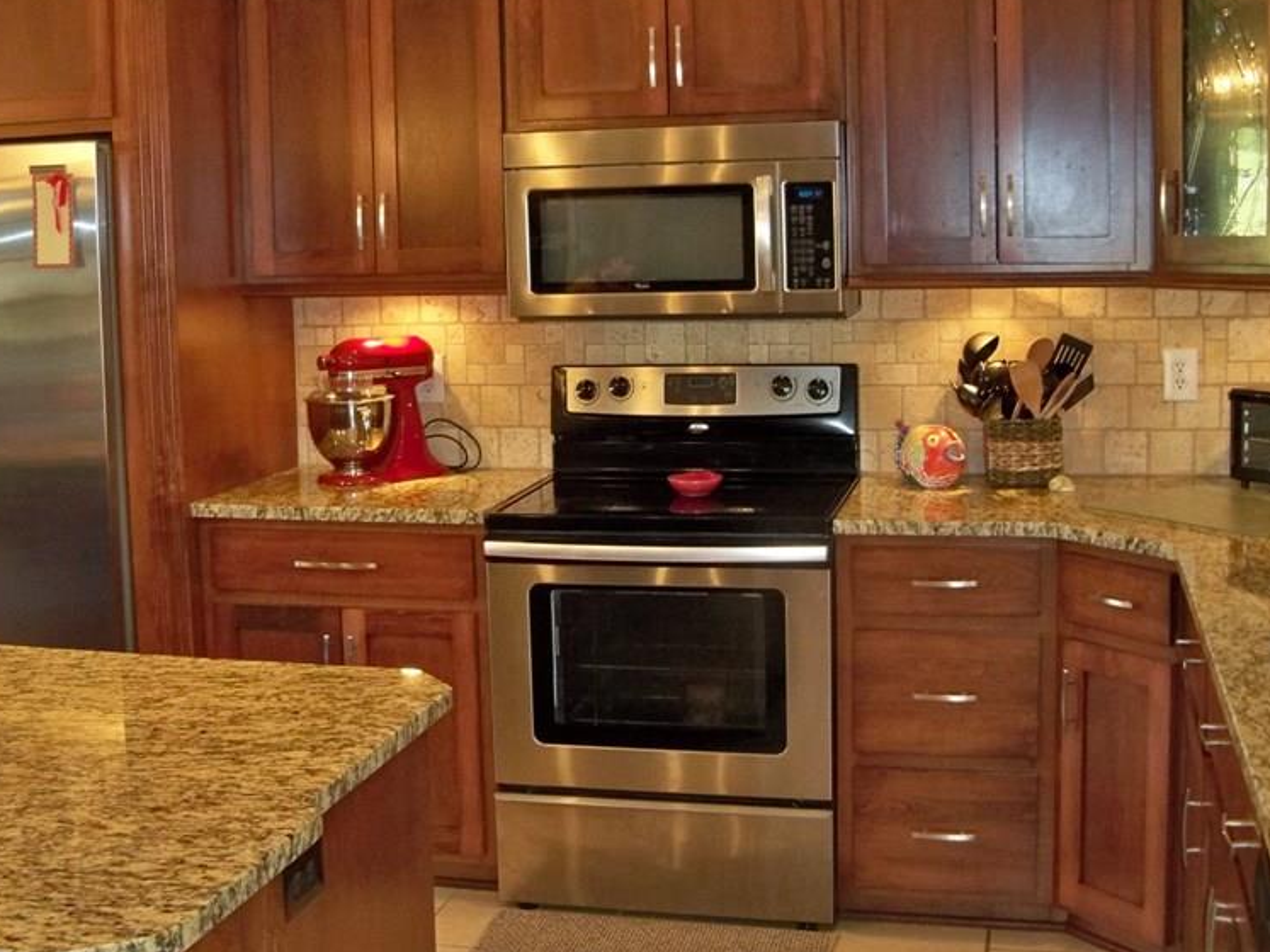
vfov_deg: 30.2
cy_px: 413
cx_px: 493
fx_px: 1761
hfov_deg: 39.5
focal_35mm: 48
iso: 200
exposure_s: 1/30
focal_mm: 6.2
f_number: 3.5
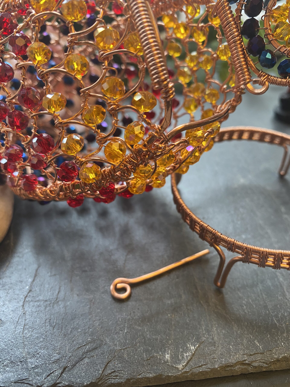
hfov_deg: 54.9
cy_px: 194
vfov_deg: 69.4
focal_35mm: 25
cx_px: 145
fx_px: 279
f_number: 1.8
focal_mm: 4.25
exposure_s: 1/60
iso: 160
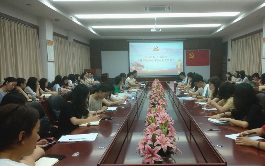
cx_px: 154
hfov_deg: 57.8
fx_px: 238
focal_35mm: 33
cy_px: 88
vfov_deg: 38.3
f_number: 2.2
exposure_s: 1/33
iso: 320
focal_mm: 3.81
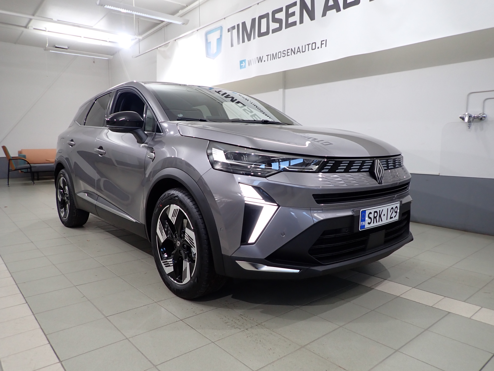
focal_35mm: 25
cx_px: 247
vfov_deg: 54.9
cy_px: 186
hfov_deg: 69.4
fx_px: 357
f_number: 2
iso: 200
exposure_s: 1/80
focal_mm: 4.5
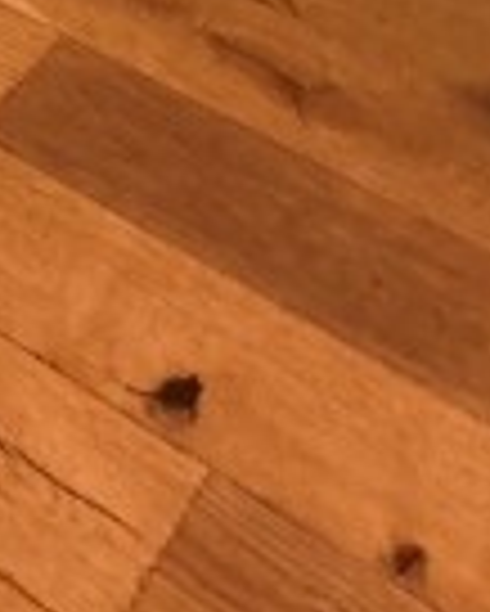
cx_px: -193
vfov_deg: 12.5
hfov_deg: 14.2
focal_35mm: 103
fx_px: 1865
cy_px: -1026
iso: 640
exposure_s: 1/60
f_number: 2.2
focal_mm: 2.22
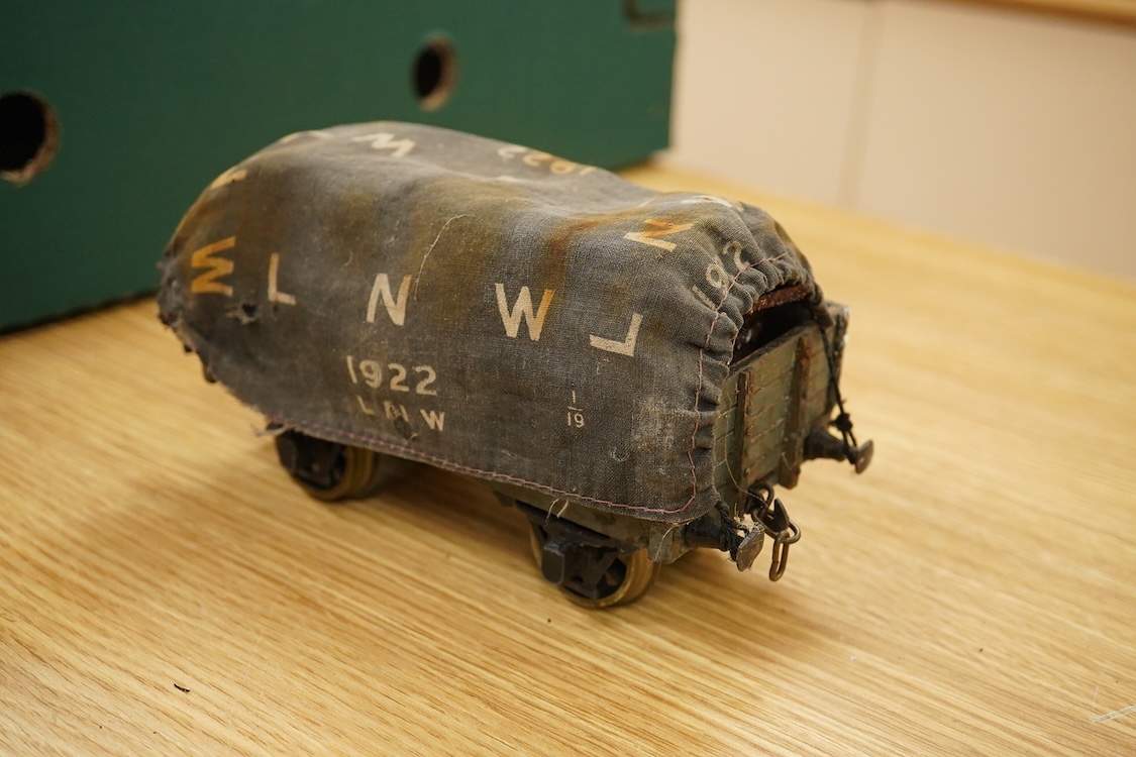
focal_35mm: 45
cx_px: 568
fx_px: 1420
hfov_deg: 43.6
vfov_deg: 29.9
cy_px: 378
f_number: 7.1
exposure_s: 1/160
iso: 2500
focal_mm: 30
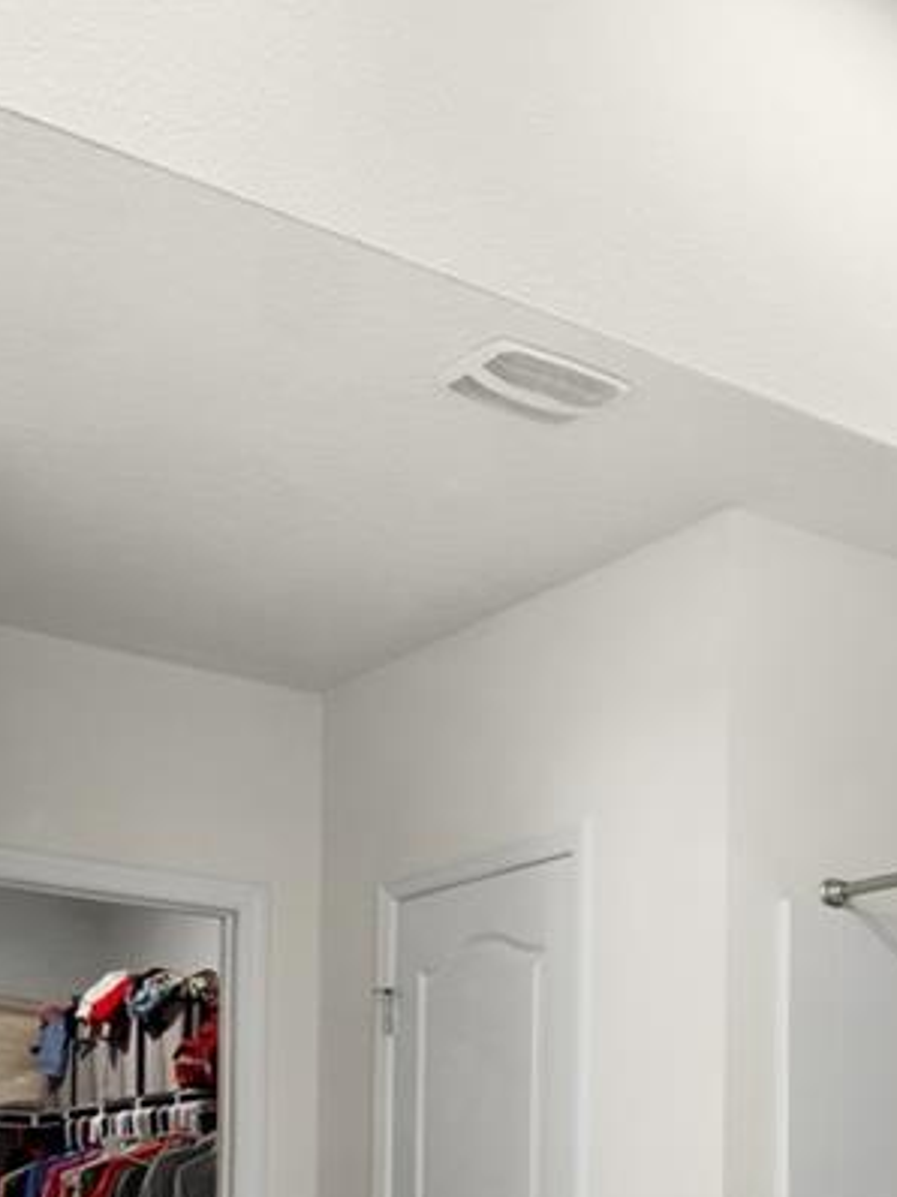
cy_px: 1281
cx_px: 1228
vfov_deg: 30.2
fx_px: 2006
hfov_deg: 22.1
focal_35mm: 58
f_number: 8
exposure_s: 1.3
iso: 100
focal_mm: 10
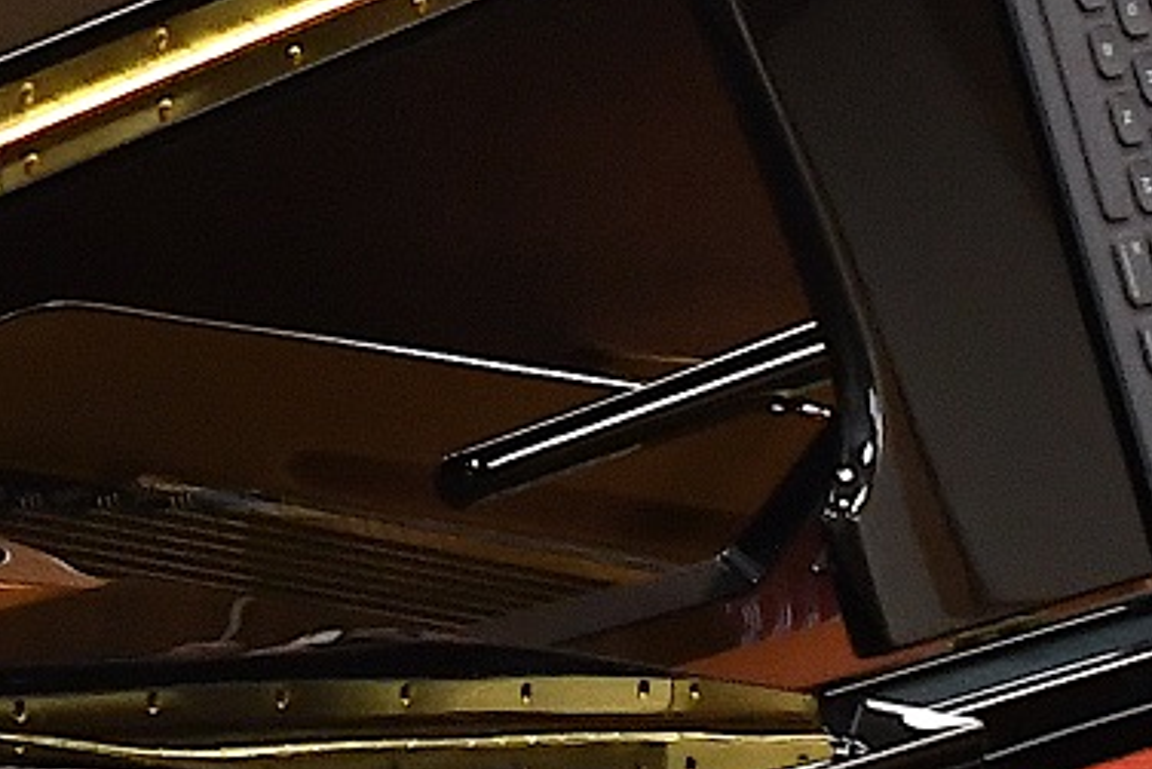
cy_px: -1152
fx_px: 9955
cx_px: -417
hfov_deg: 6.6
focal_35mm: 311
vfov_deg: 4.3
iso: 1250
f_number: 6.3
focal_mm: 28
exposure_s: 1/40
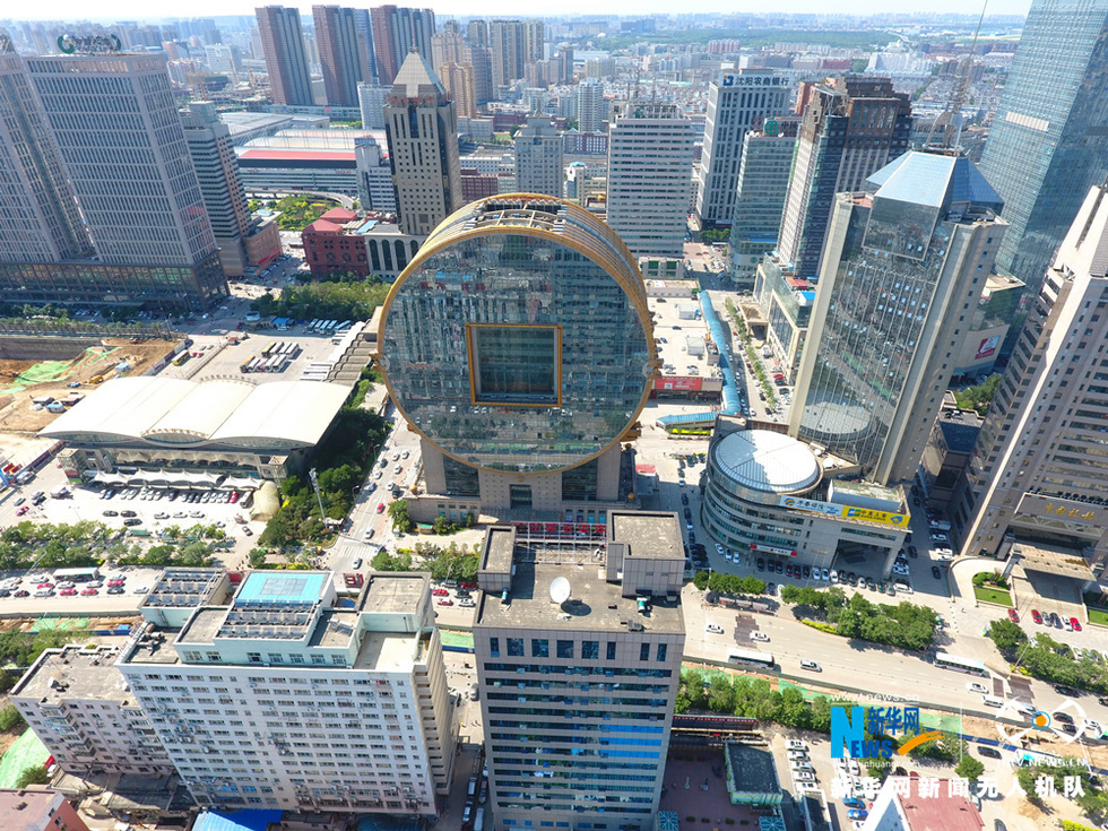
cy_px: 416
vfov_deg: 66.0
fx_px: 640
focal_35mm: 20
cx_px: 554
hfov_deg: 81.7
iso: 100
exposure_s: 1/372
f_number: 2.8
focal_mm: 3.61
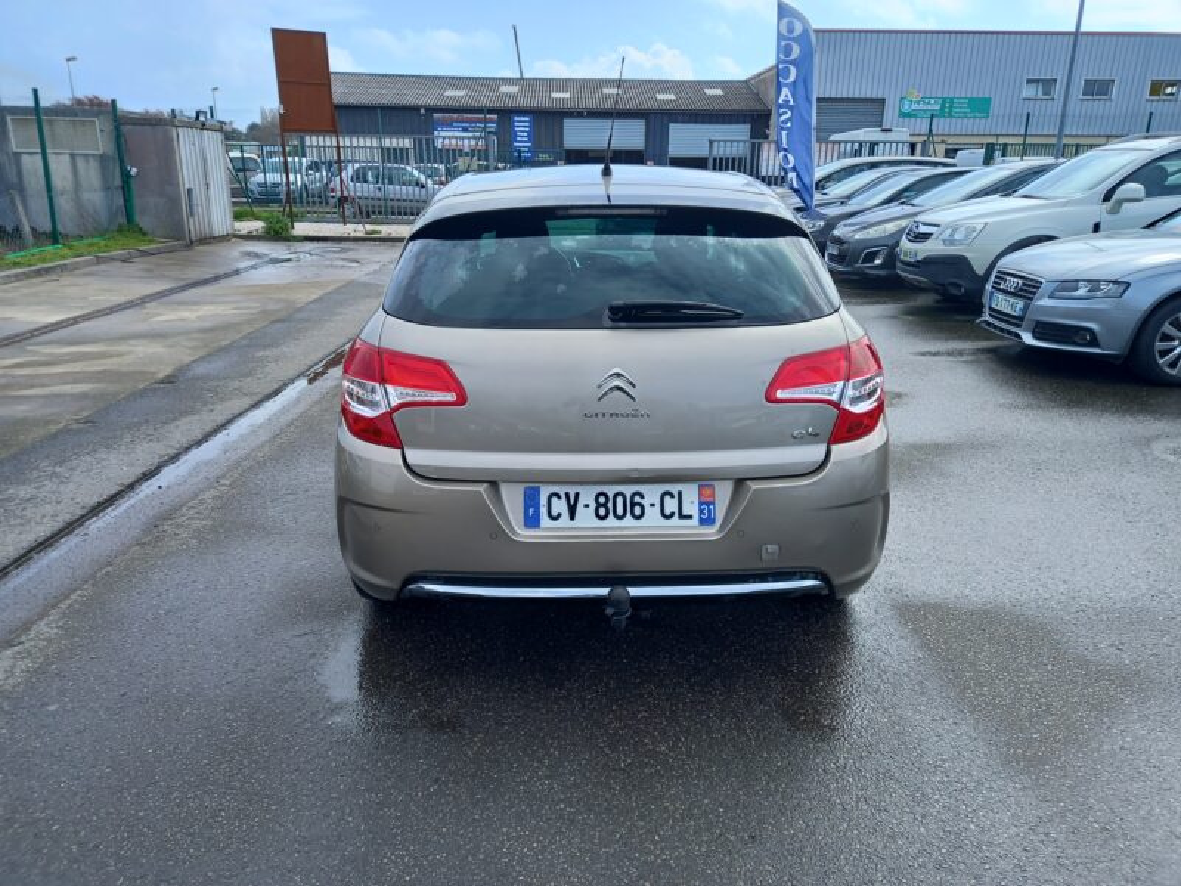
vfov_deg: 54.9
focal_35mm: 25
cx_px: 590
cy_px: 443
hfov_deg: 69.4
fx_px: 853
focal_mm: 4.6
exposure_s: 1/393
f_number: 2
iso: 25
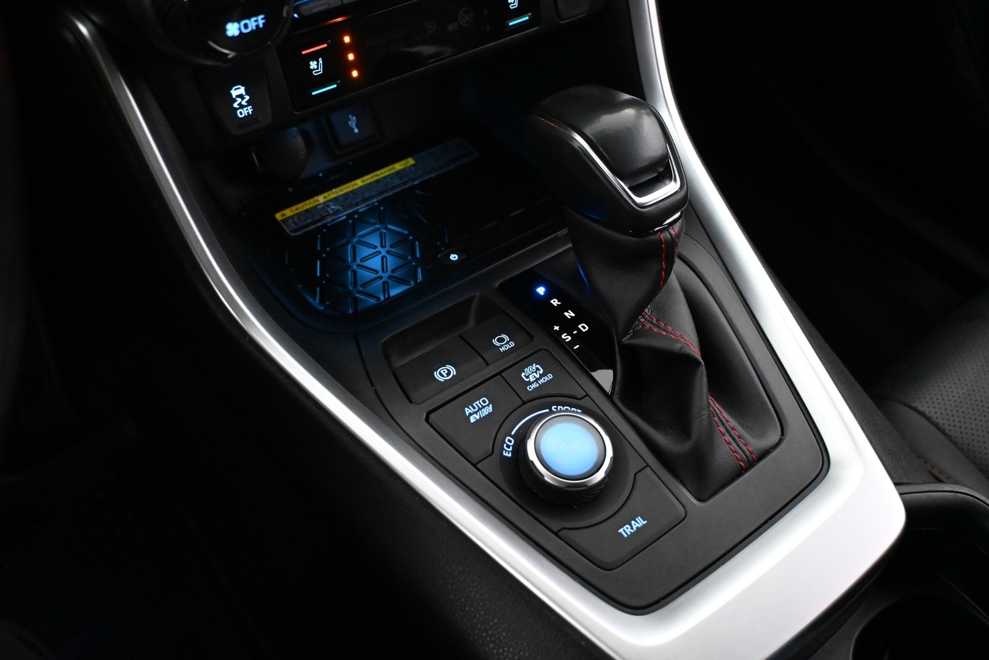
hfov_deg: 59.5
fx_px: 865
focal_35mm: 32
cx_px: 494
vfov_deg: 41.7
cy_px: 330
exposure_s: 1/60
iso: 7200
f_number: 4
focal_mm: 21
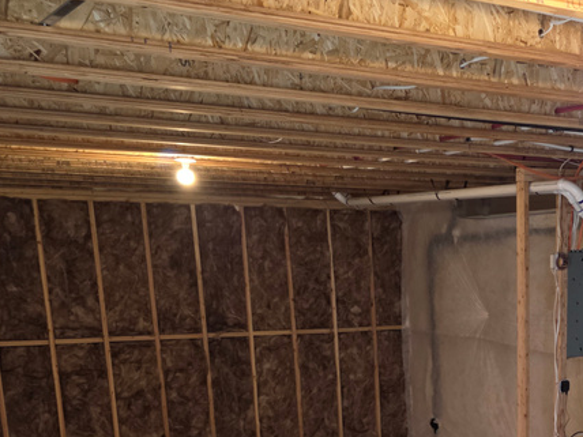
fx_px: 926
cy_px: 483
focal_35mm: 55
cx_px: 503
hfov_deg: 33.4
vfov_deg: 24.7
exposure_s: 1/120
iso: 640
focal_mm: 6.3
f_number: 1.7
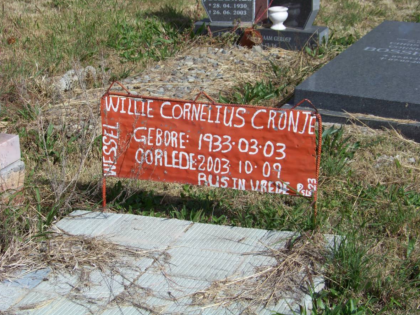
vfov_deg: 20.7
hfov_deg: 27.4
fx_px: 861
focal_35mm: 71
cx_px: 208
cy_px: 157
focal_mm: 11.7
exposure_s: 1/640
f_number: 4.5
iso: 64
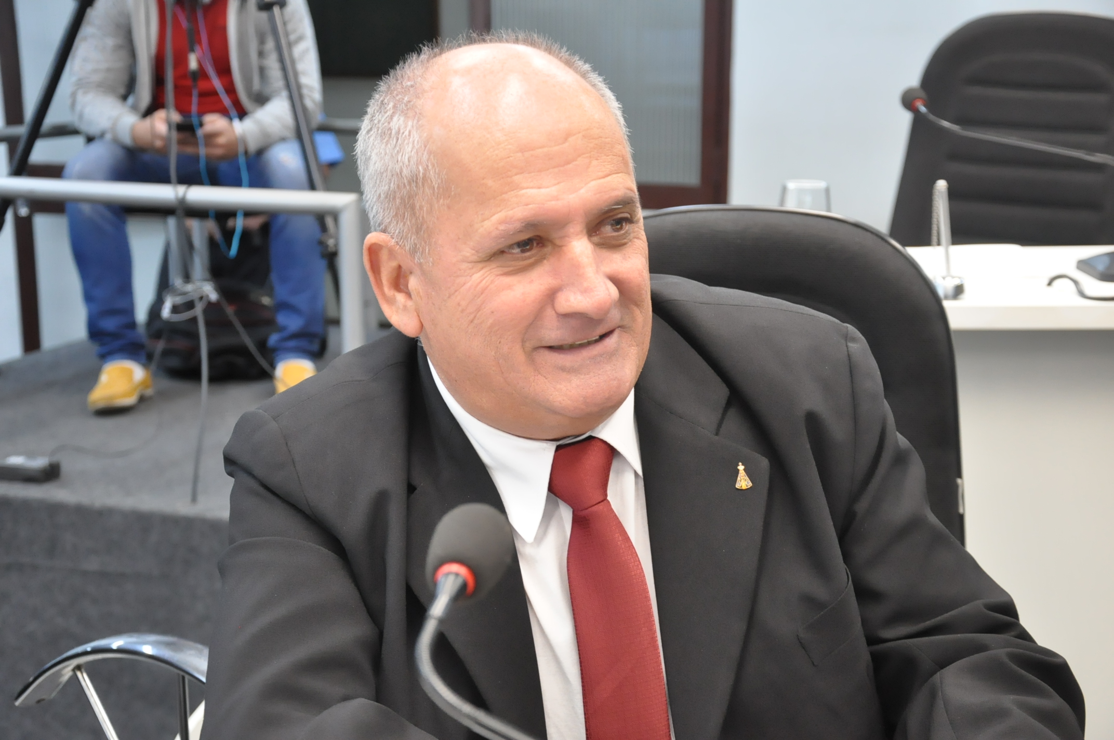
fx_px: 1854
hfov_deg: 33.4
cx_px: 557
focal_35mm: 60
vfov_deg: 22.6
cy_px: 370
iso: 2000
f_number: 4.5
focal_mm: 40
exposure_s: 1/60
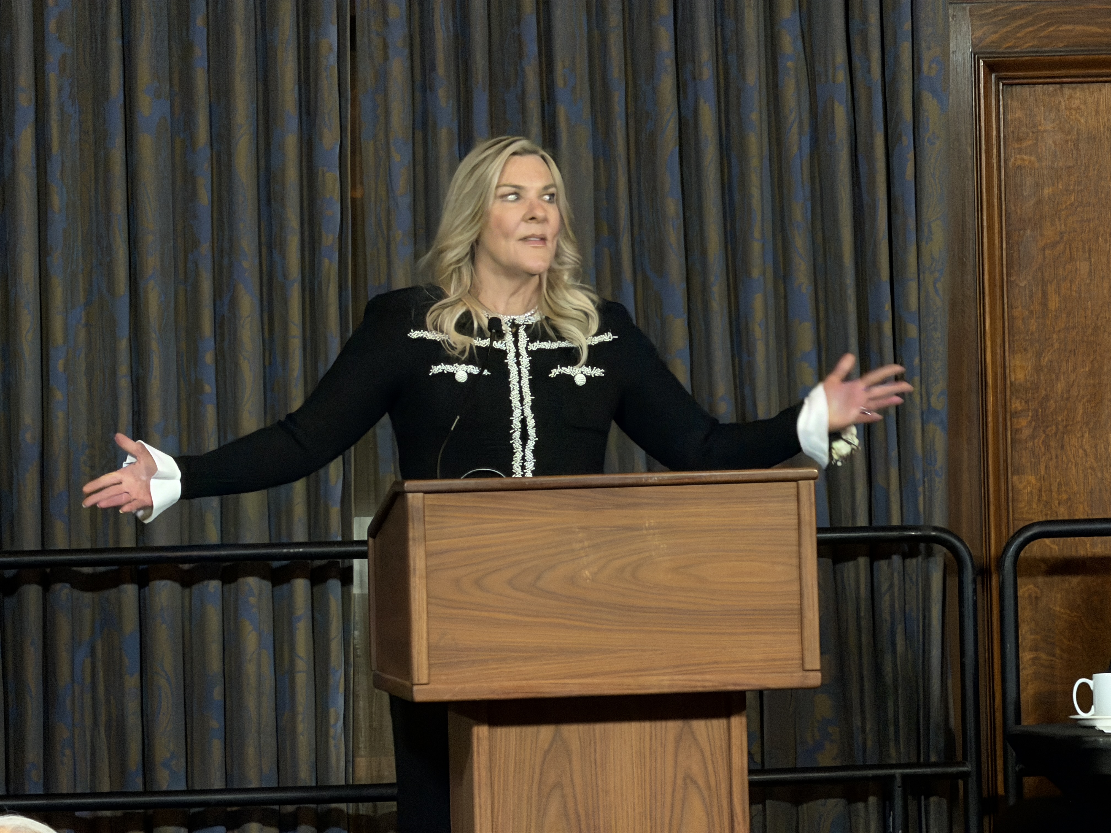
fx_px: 6419
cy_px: 416
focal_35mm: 200
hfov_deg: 9.9
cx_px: 556
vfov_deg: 7.4
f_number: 2.8
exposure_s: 1/60
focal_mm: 16.89
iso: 500
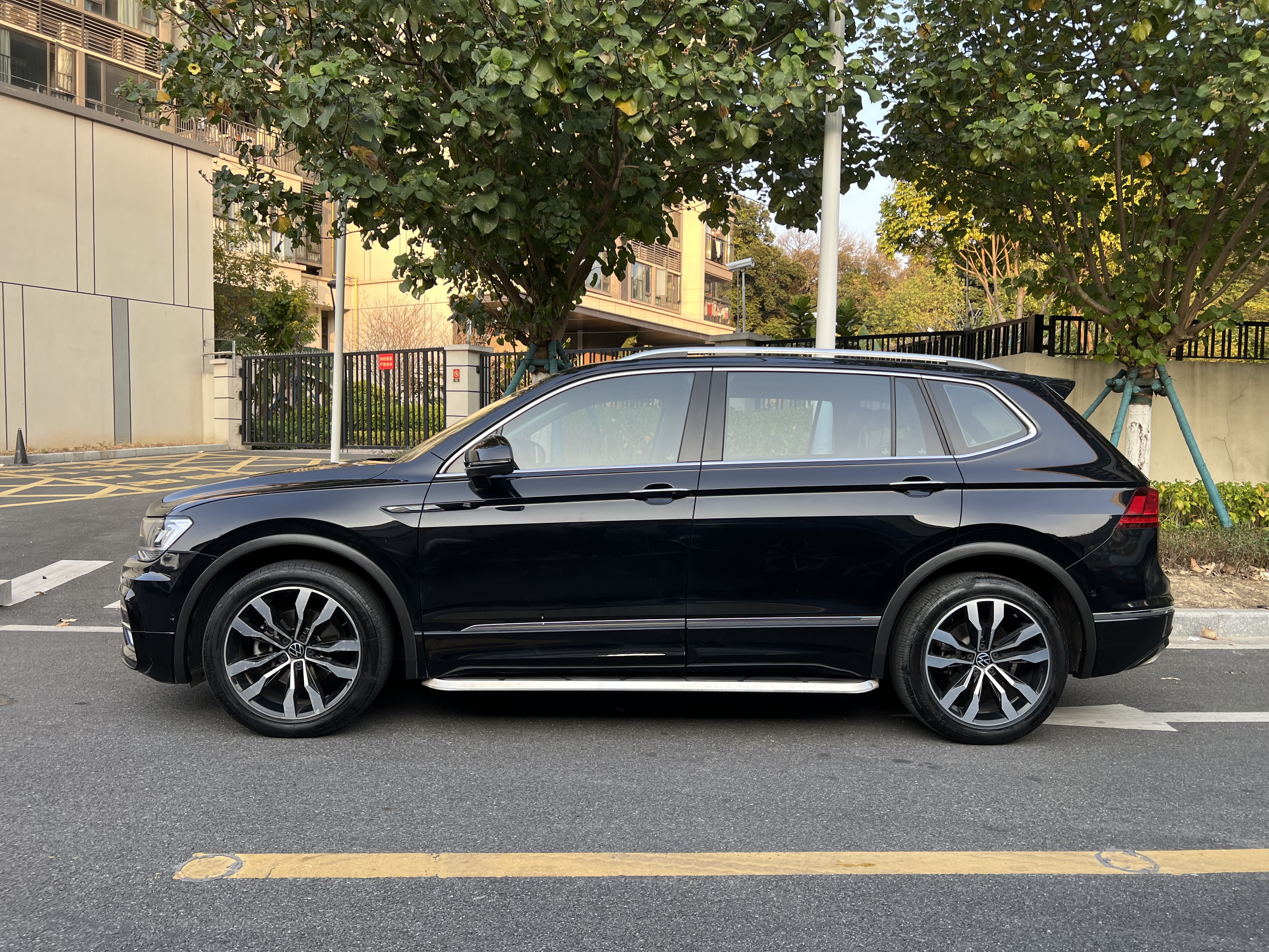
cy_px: 476
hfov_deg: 67.3
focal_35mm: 26
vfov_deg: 53.1
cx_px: 634
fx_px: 953
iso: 40
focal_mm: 5.7
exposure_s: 1/208
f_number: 1.5
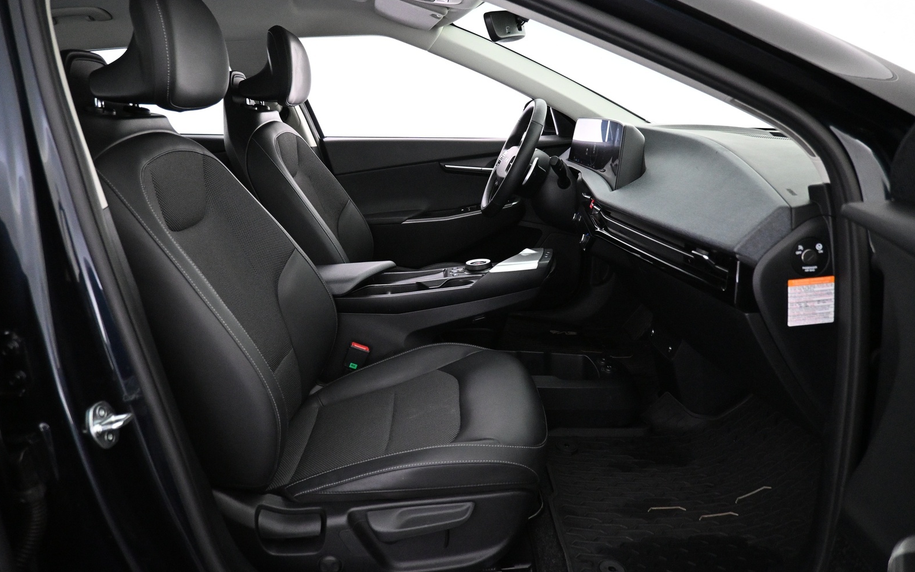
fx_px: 623
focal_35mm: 25
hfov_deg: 72.5
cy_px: 274
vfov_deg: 49.3
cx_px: 451
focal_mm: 16
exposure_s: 1/80
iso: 4000
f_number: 3.5
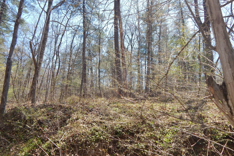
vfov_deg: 43.6
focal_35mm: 30
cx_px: 119
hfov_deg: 61.9
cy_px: 76
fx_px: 195
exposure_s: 1/500
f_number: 3.2
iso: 125
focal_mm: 5.1
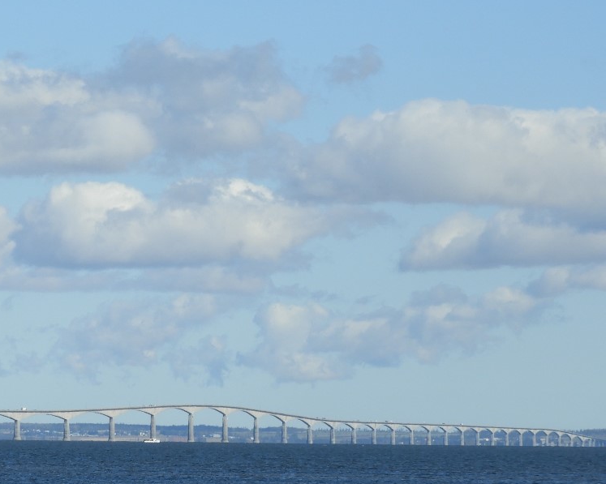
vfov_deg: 4.8
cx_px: 74
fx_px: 5737
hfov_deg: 6.0
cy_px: 302
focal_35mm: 320
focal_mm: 30.5
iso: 100
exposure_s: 1/800
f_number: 5.2
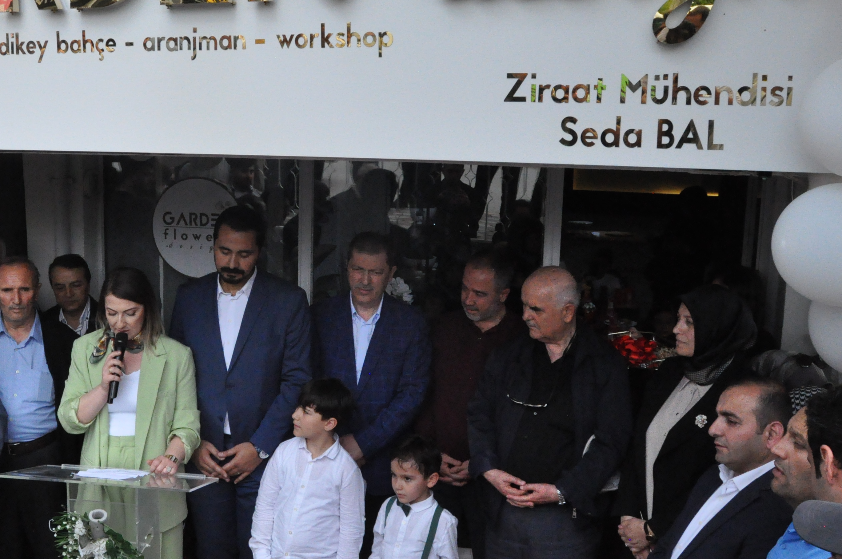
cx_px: 253
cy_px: 255
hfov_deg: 21.6
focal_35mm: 94
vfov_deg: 14.5
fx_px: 2196
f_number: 16
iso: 3200
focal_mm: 40
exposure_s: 1/1000
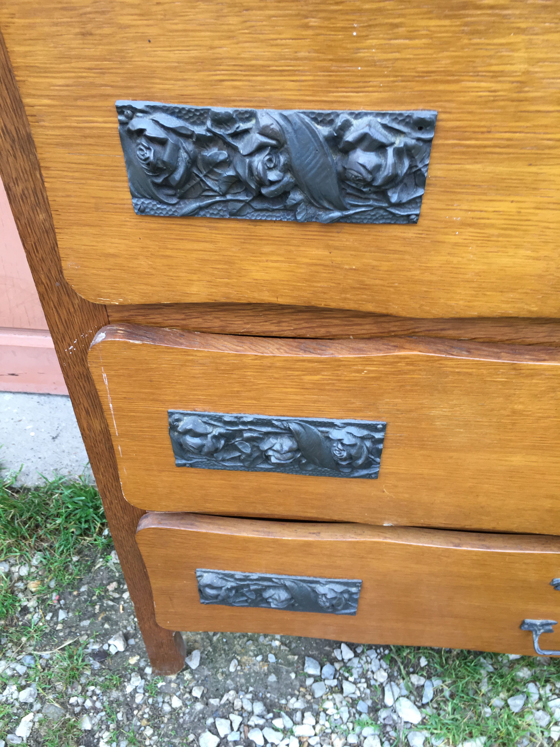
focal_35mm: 29
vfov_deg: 61.7
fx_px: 626
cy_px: 374
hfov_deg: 48.2
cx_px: 280
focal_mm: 4.15
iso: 40
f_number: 2.2
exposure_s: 1/100
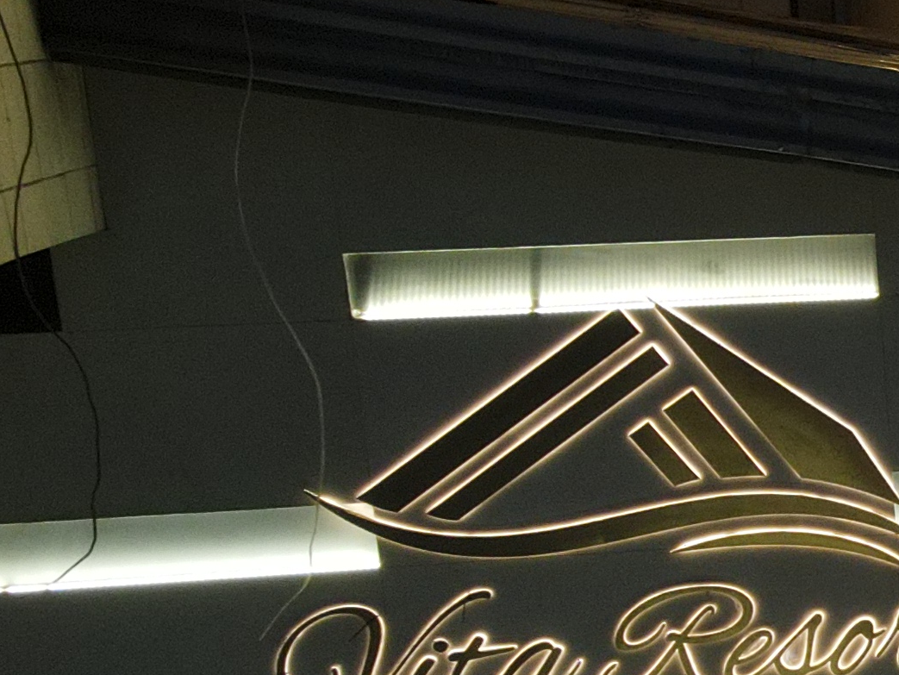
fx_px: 2390
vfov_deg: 16.0
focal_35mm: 92
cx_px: 1584
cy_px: 529
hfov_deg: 17.5
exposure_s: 1/8
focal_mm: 4.5
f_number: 2.8
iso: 630
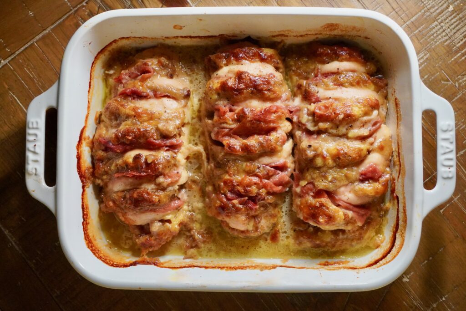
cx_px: 233
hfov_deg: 45.0
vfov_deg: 30.9
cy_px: 156
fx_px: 563
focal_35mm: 44
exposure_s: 1/100
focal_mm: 29
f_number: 5.6
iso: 2500
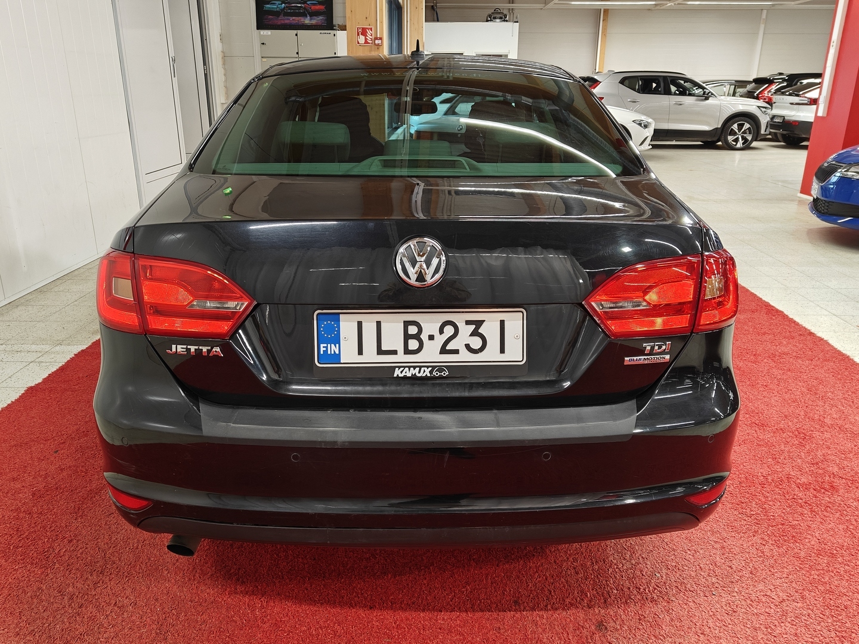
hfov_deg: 65.3
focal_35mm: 27
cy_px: 322
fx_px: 670
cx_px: 430
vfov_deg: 51.4
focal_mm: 5.59
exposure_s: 1/50
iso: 80
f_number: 1.8
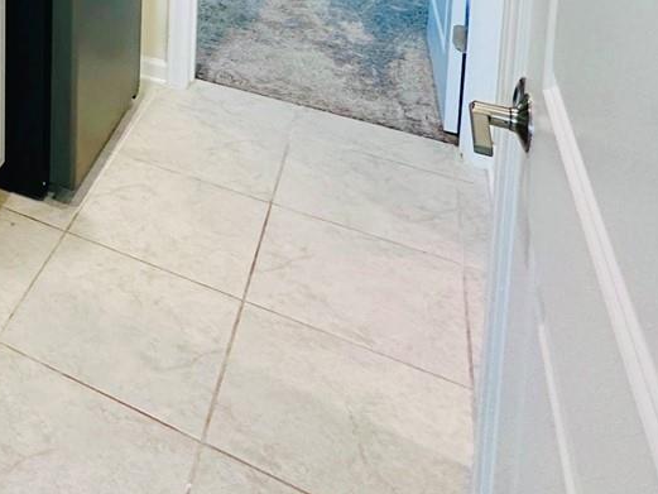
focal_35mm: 43
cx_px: -133
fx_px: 818
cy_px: -234
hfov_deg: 34.8
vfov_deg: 25.7
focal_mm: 2.22
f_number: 2.2
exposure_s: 1/60
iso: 250
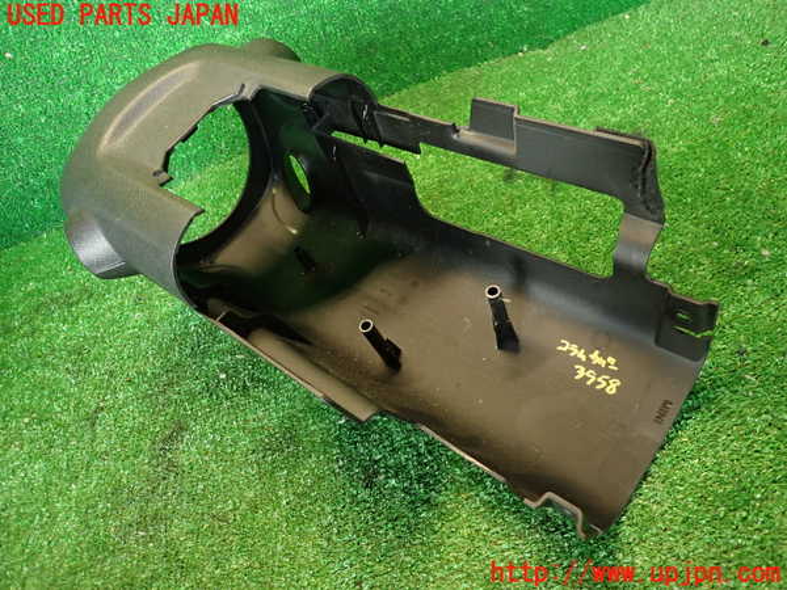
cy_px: 295
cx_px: 394
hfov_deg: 69.4
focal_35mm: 25
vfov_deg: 54.9
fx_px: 568
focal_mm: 4.5
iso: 320
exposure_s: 1/30
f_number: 2
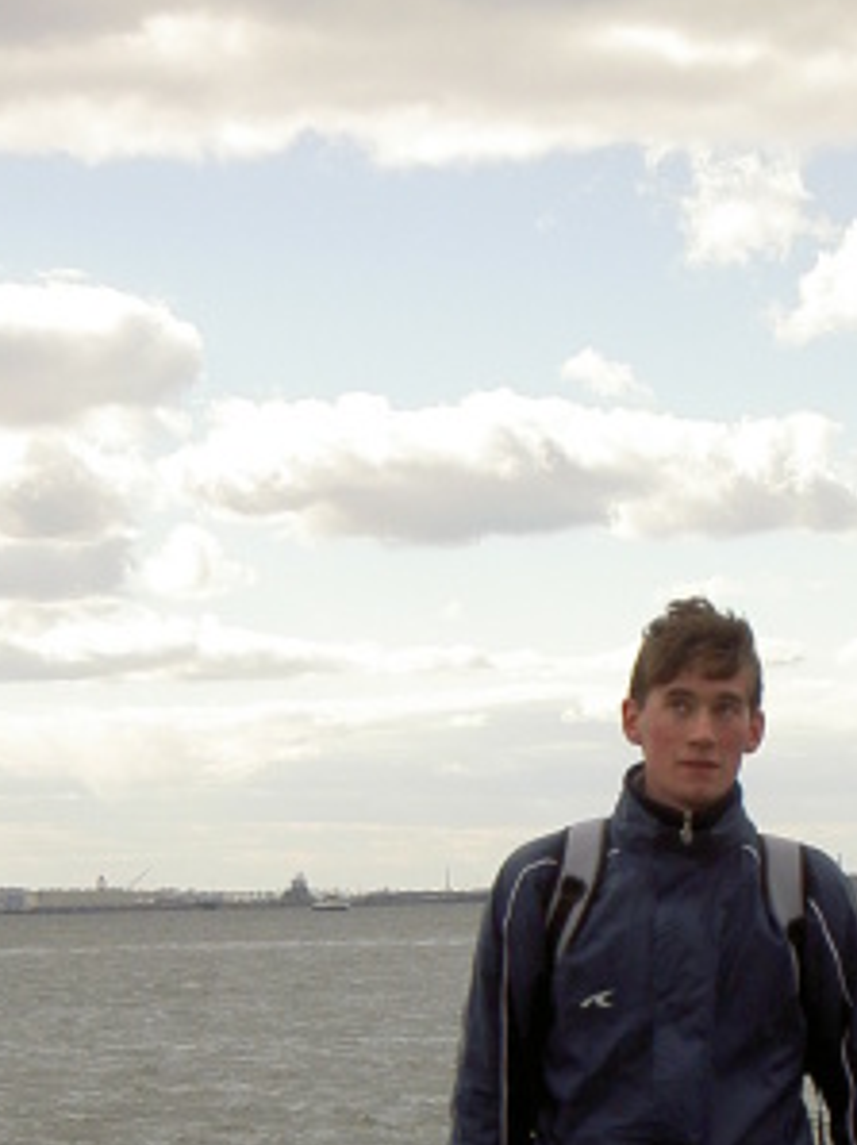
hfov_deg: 11.4
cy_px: 1191
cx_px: 684
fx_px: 4264
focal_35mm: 129
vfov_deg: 15.0
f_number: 3.8
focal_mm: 9.9
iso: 50
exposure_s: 1/500
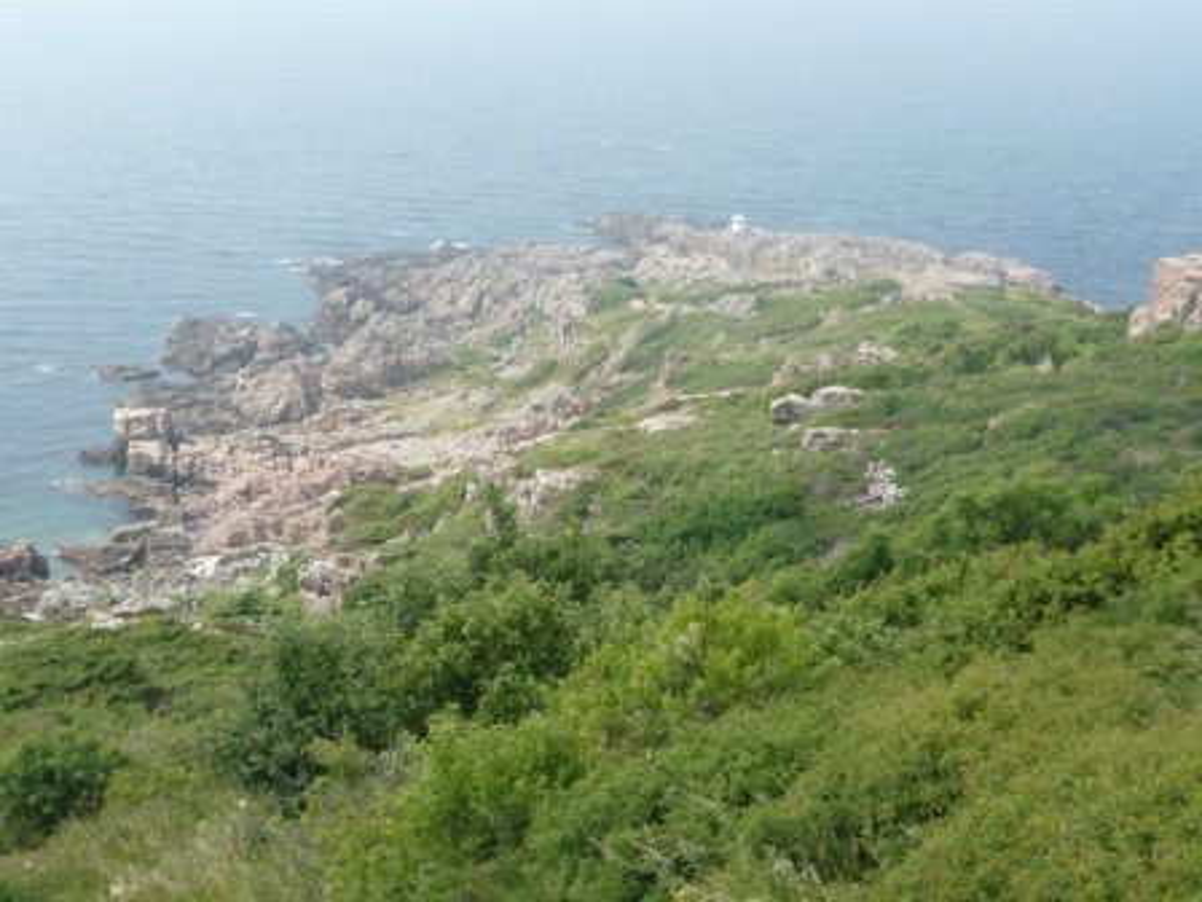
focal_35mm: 54
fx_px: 1875
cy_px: 451
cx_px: 601
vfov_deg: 27.0
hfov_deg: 35.5
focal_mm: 8.9
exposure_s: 1/500
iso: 100
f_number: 4
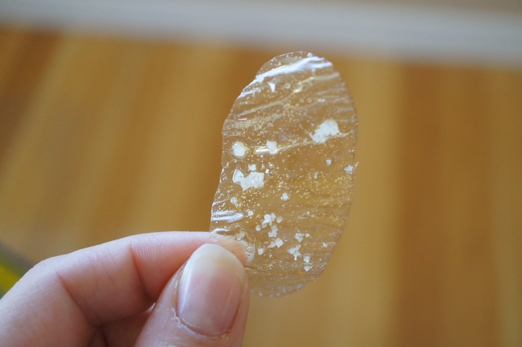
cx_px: 261
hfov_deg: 43.6
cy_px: 174
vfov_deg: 29.8
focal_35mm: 45
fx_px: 652
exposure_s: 1/250
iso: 1600
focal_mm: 30
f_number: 3.5
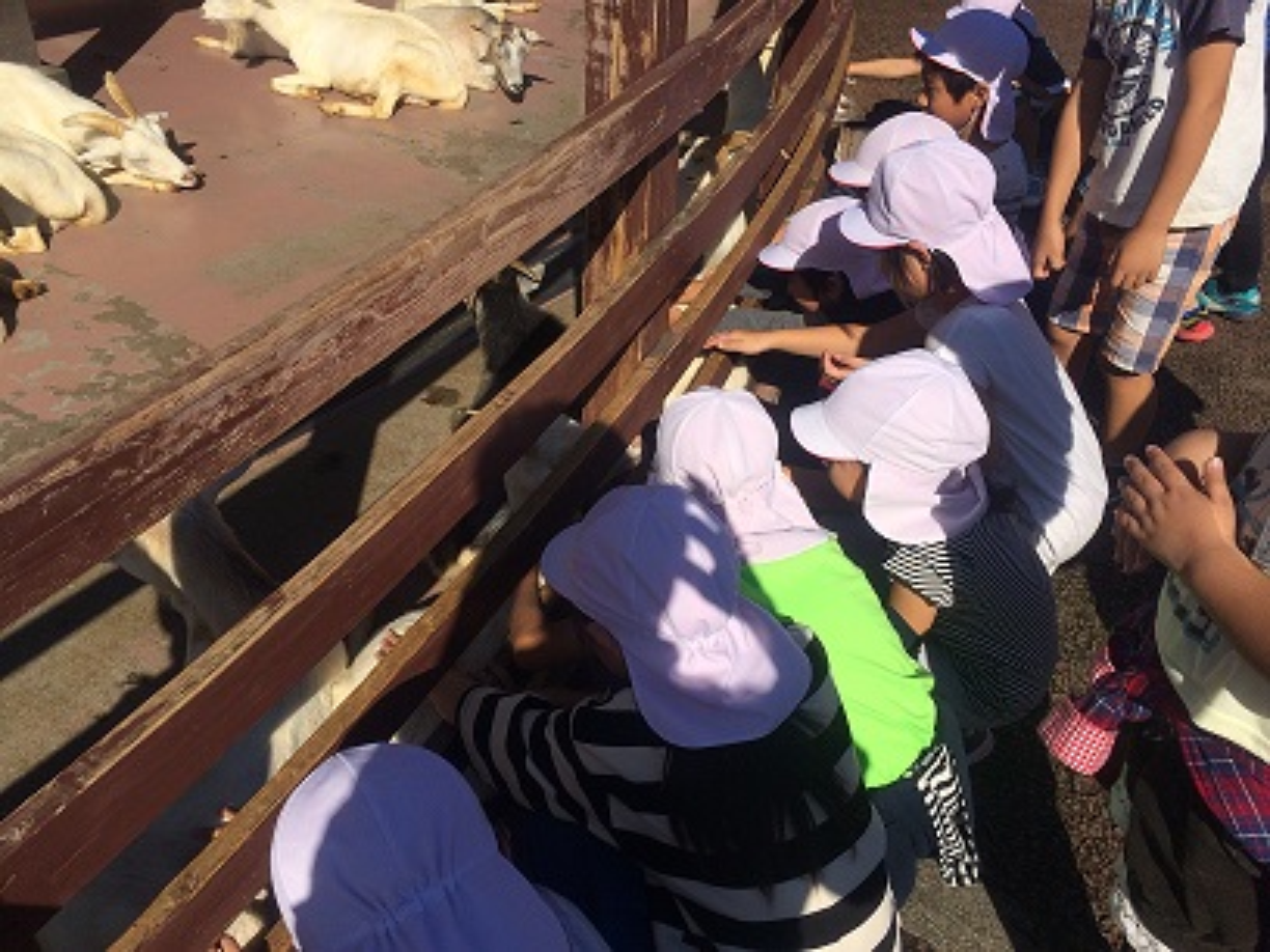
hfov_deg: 61.7
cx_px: 635
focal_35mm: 29
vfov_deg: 48.2
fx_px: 1064
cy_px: 476
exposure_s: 1/4115
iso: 32
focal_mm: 4.15
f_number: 2.2
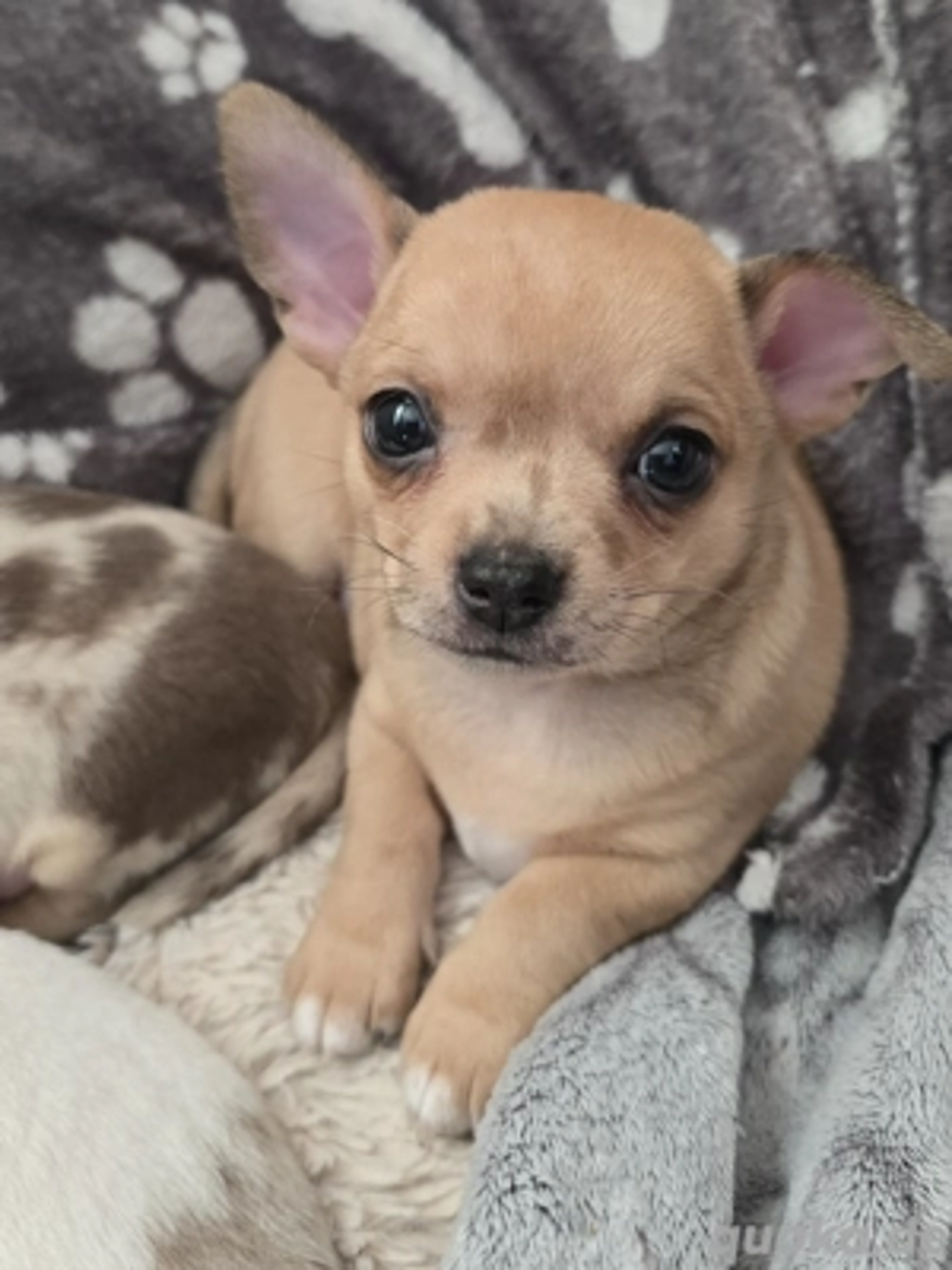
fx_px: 843
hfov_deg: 58.9
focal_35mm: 23
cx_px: 476
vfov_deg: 73.9
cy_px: 635
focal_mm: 6.3
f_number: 1.7
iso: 400
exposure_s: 1/120
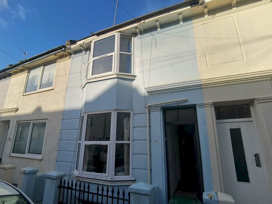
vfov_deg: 71.6
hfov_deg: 87.7
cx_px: 130
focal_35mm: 18
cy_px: 101
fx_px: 141
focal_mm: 2.26
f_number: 2.2
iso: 50
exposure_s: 1/545
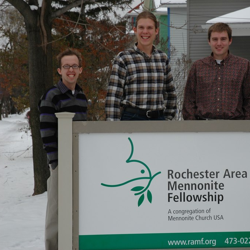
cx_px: 187
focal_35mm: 100
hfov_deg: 17.3
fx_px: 817
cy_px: 125
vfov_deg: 17.4
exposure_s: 1/200
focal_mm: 52
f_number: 7.1
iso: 200
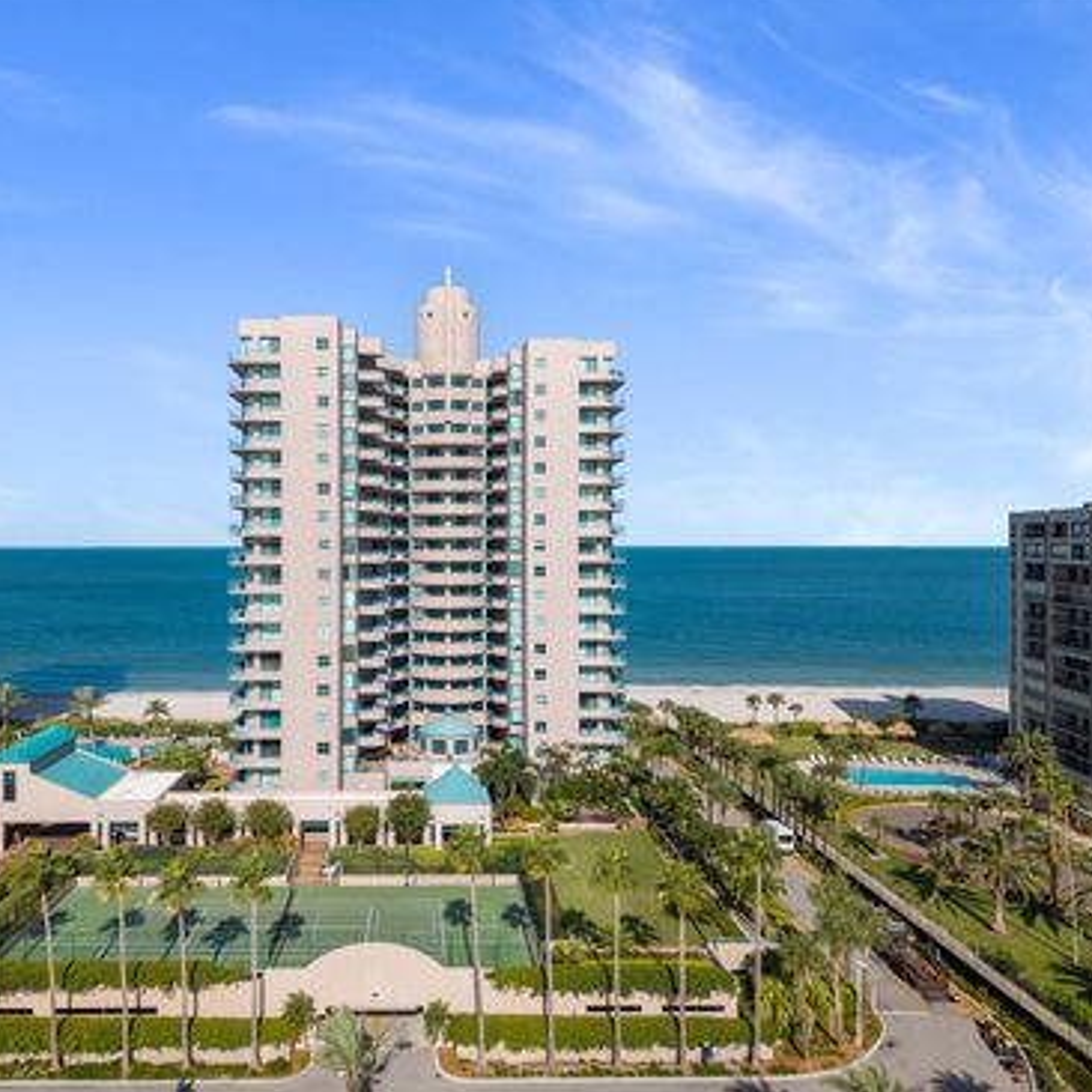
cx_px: 424
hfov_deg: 55.1
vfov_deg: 55.6
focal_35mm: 29
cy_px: 539
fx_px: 1035
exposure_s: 1/160
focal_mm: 8.67
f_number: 1.8
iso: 100
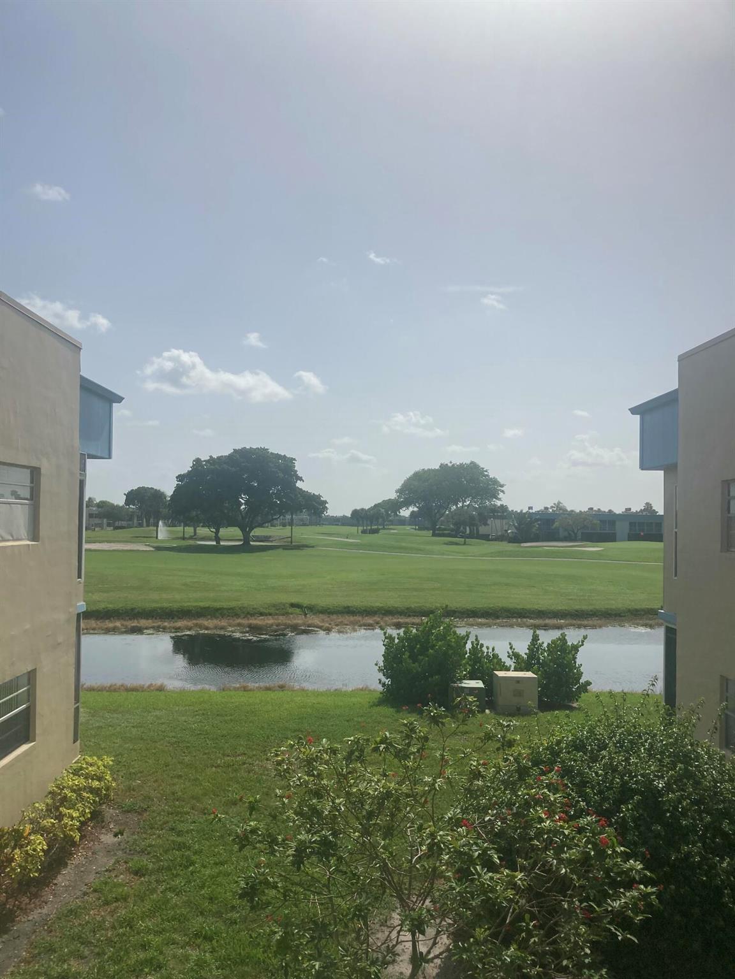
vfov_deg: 63.4
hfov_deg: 49.7
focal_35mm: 28
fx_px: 793
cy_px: 490
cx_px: 368
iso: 20
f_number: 1.8
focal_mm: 3.99
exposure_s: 1/6897
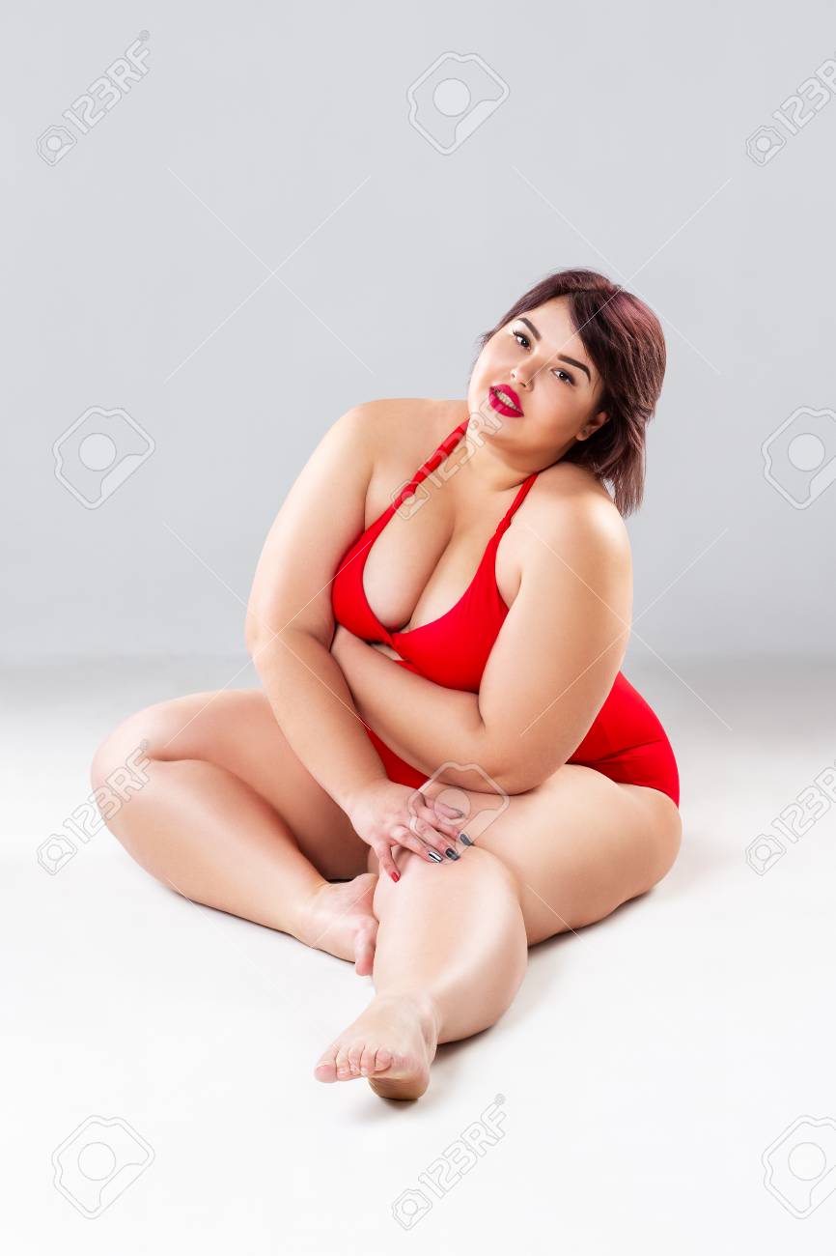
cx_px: 418
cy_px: 628
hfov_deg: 17.1
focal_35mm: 80
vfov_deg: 25.4
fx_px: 2788
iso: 200
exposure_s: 1/80
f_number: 6.3
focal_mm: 80
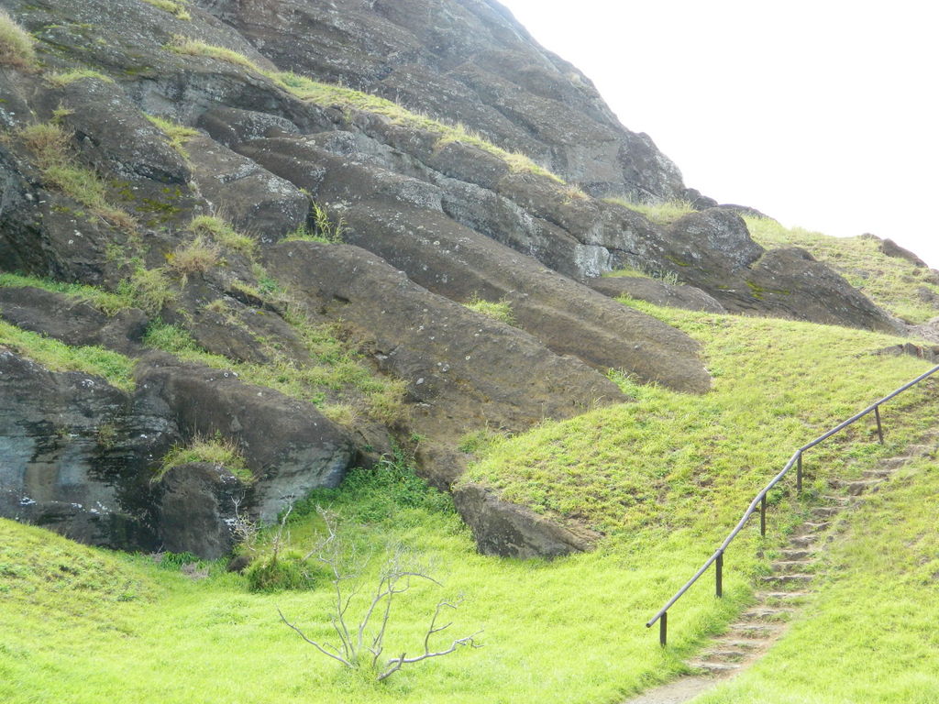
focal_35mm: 47
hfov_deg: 40.4
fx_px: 1275
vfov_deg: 30.9
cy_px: 352
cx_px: 470
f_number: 3.6
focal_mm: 8.4
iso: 200
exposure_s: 1/400
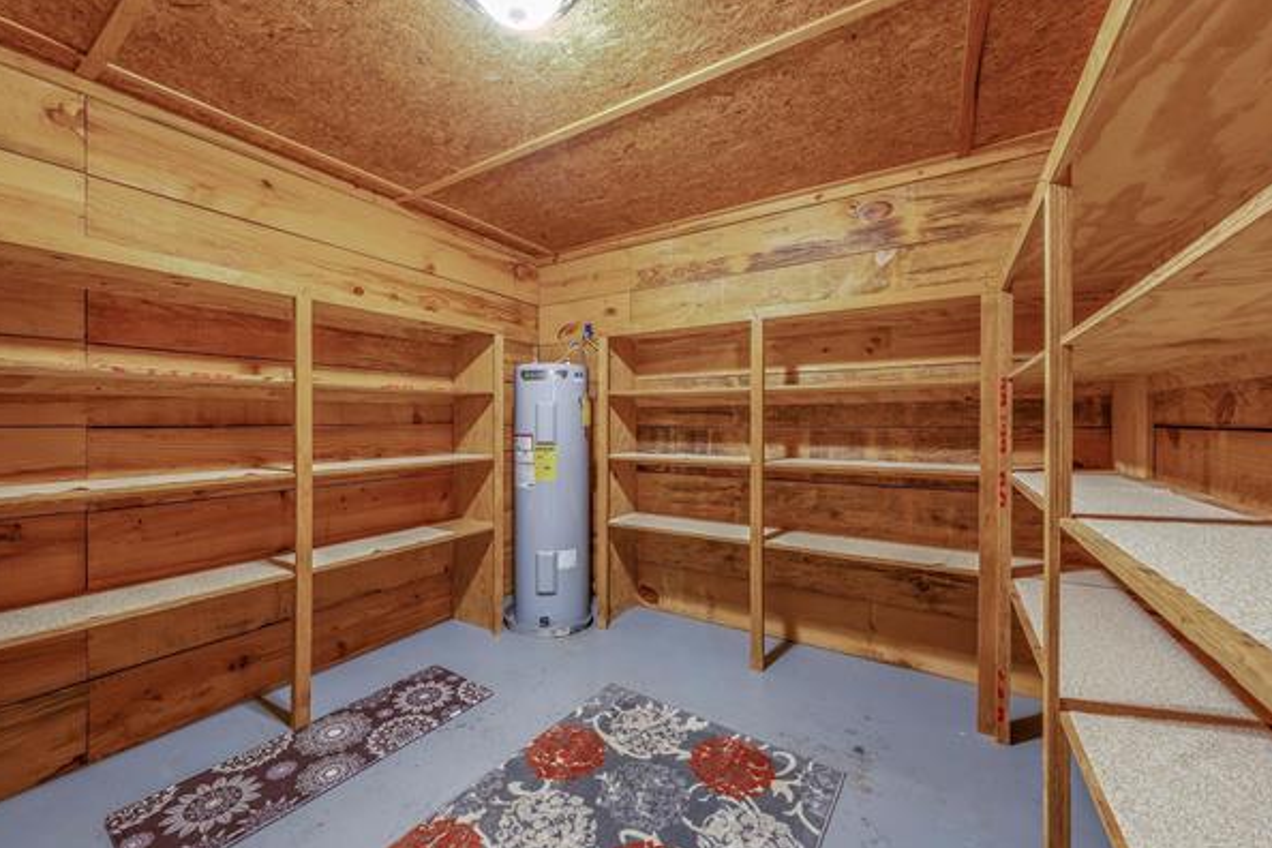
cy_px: 435
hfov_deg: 104.2
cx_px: 604
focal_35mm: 14
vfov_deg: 81.2
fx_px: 495
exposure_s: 1.6
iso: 800
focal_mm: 13
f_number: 8
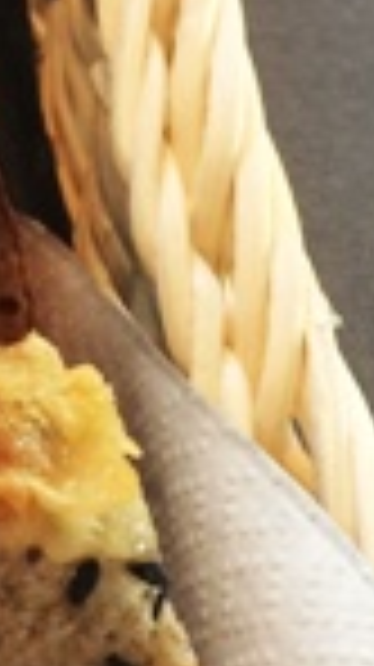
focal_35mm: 141
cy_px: 274
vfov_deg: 15.2
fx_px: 2492
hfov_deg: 8.2
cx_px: -347
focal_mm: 4.12
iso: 32
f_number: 2.2
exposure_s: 1/30
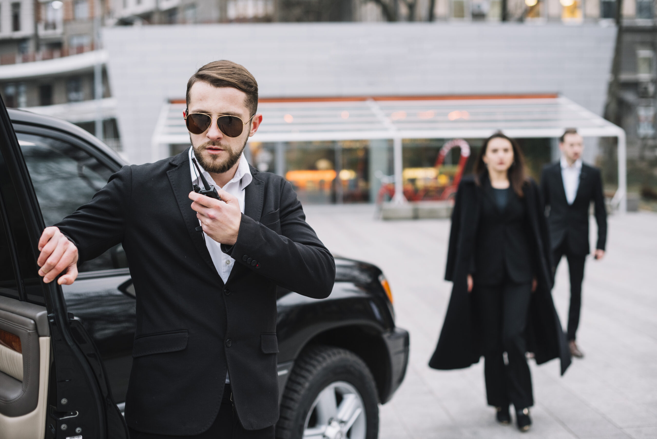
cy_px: 220
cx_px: 328
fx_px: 913
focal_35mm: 50
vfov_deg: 27.0
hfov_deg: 39.6
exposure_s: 1/160
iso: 500
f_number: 2.5
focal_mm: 50
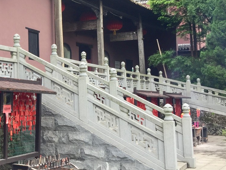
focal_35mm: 62
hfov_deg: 29.1
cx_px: -2
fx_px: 405
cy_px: 65
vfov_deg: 23.6
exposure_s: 1/112
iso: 32
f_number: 2.2
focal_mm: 4.15
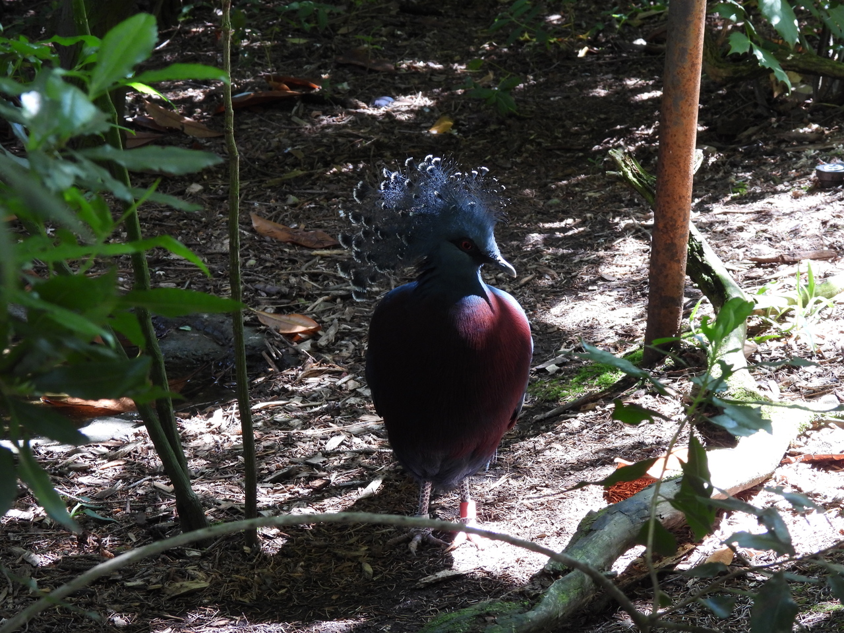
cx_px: 422
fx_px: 3048
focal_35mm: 125
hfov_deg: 15.8
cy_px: 316
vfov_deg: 11.9
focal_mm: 22.3
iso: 320
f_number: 4
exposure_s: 1/60
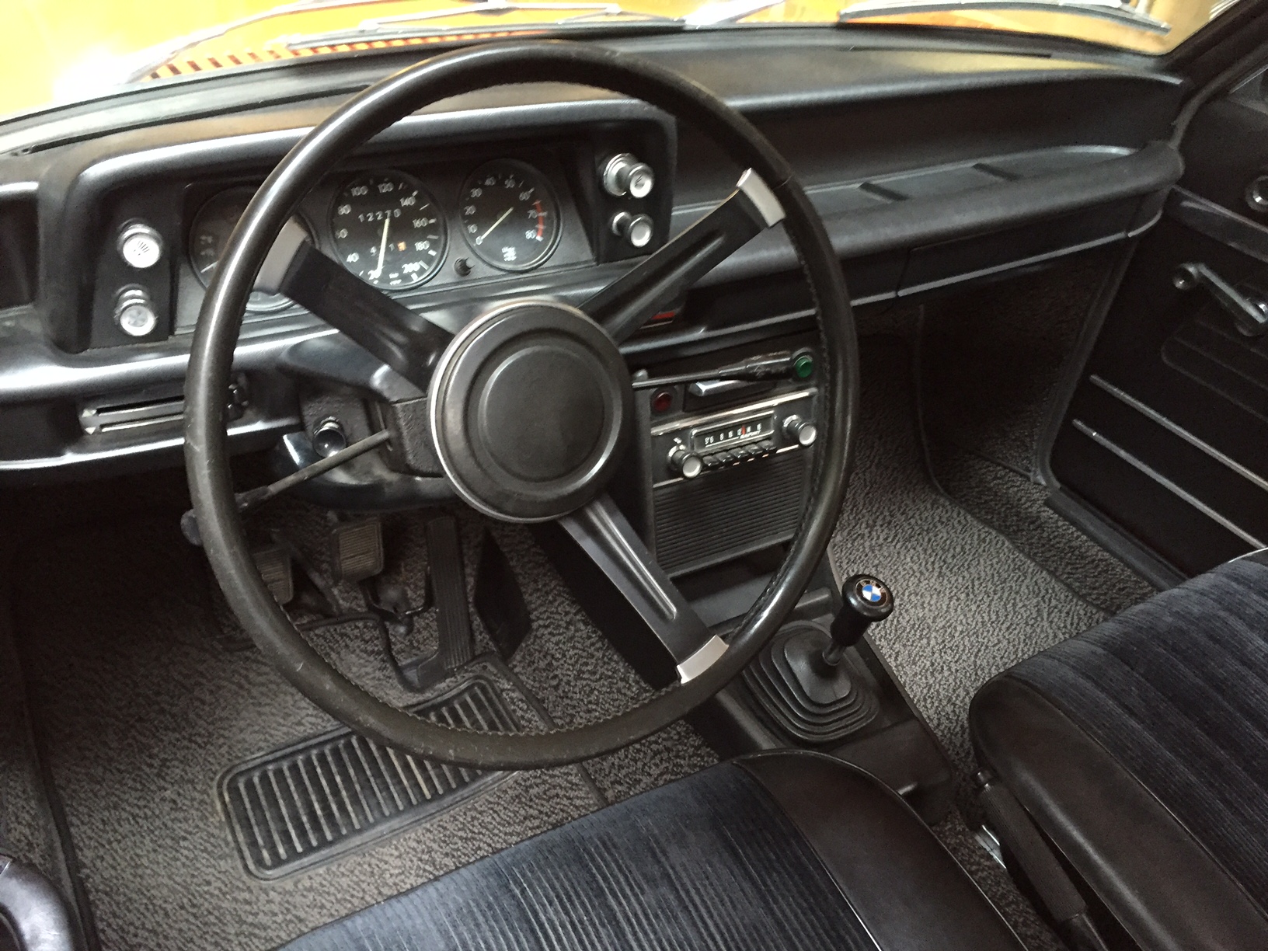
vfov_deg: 48.2
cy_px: 476
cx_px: 634
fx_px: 1062
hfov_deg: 61.7
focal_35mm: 29
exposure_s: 1/15
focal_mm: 4.15
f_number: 2.2
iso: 250
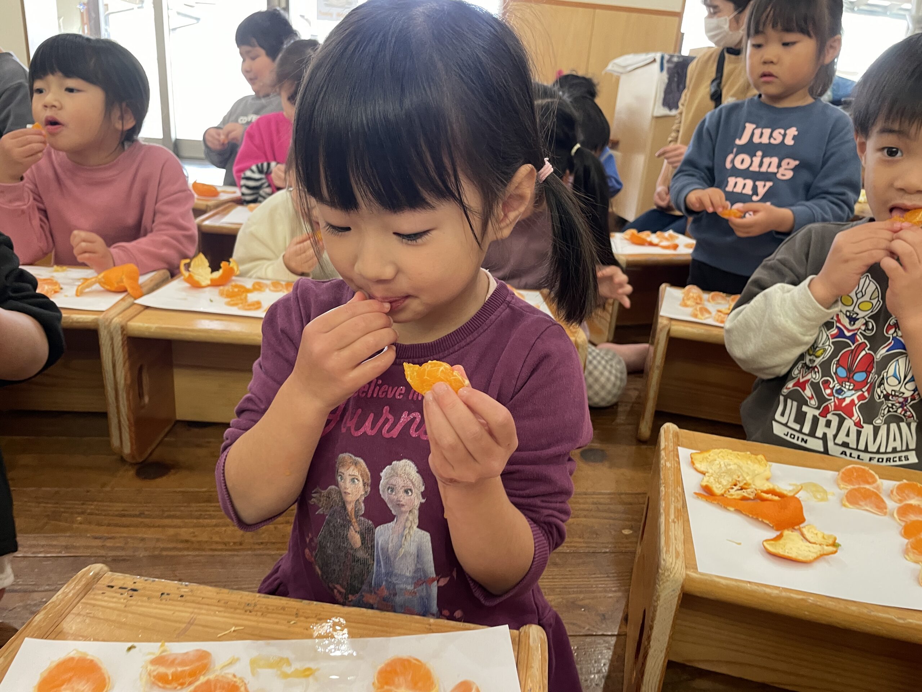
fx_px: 693
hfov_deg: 67.3
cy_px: 346
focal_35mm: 26
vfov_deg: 53.1
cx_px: 461
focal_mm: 4.2
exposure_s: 1/50
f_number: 1.6
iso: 200
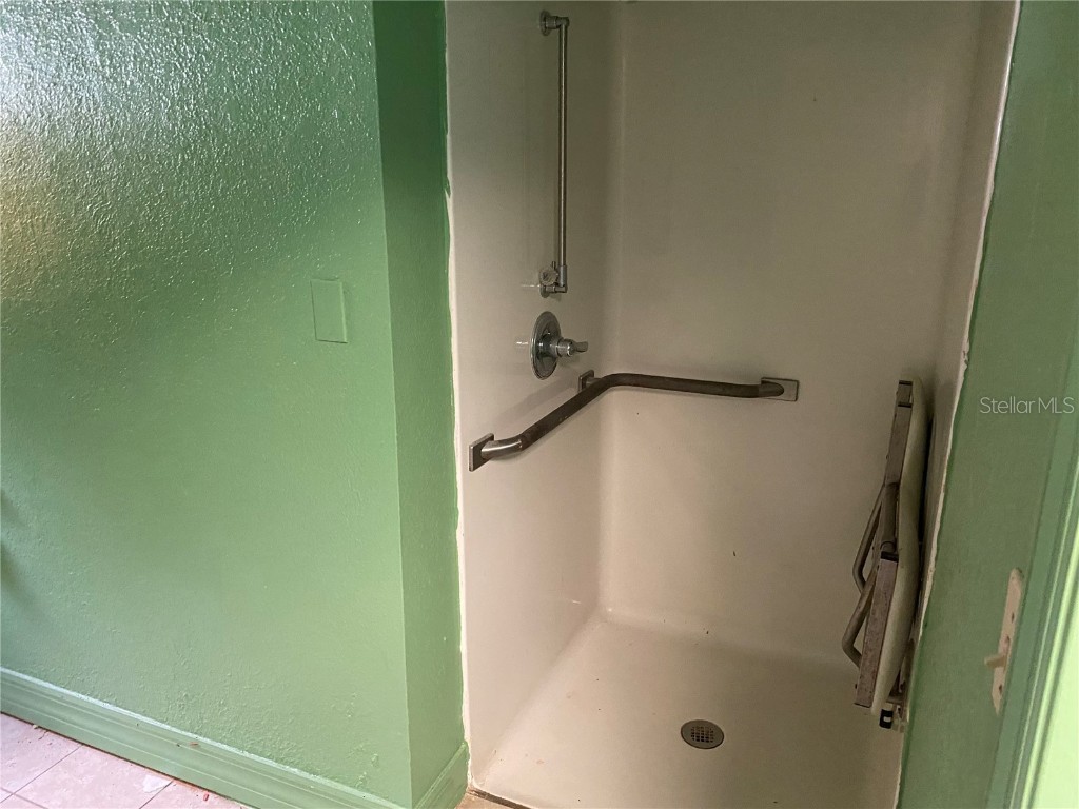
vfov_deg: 53.1
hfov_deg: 67.3
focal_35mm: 26
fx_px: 810
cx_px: 540
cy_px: 404
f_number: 1.8
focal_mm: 4.25
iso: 640
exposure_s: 1/30
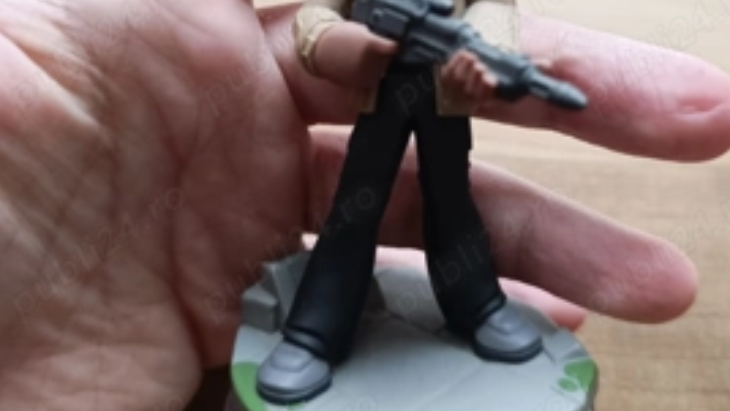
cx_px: 384
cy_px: 87
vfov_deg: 29.8
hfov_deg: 51.6
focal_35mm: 39
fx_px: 755
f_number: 1.65
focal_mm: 6.14
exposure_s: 1/50
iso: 1272
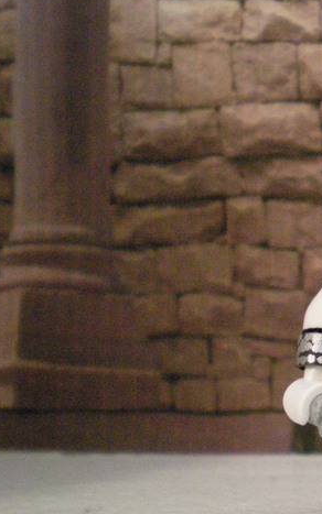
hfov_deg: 17.7
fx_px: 969
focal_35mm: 69
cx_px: 414
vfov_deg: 29.7
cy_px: 298
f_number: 3.1
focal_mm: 6.3
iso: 774
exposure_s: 1/8
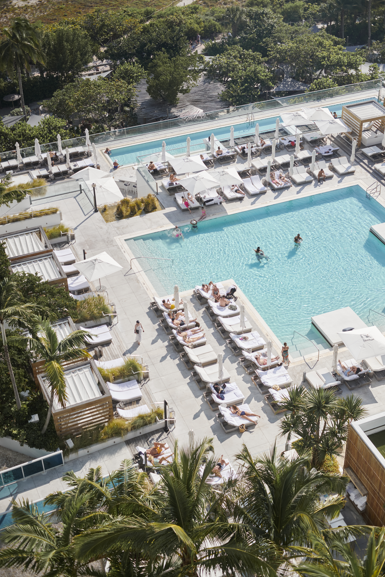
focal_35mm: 51
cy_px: 291
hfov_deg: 26.5
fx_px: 818
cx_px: 194
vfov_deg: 38.9
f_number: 4
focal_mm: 50
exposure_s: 1/8000
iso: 400
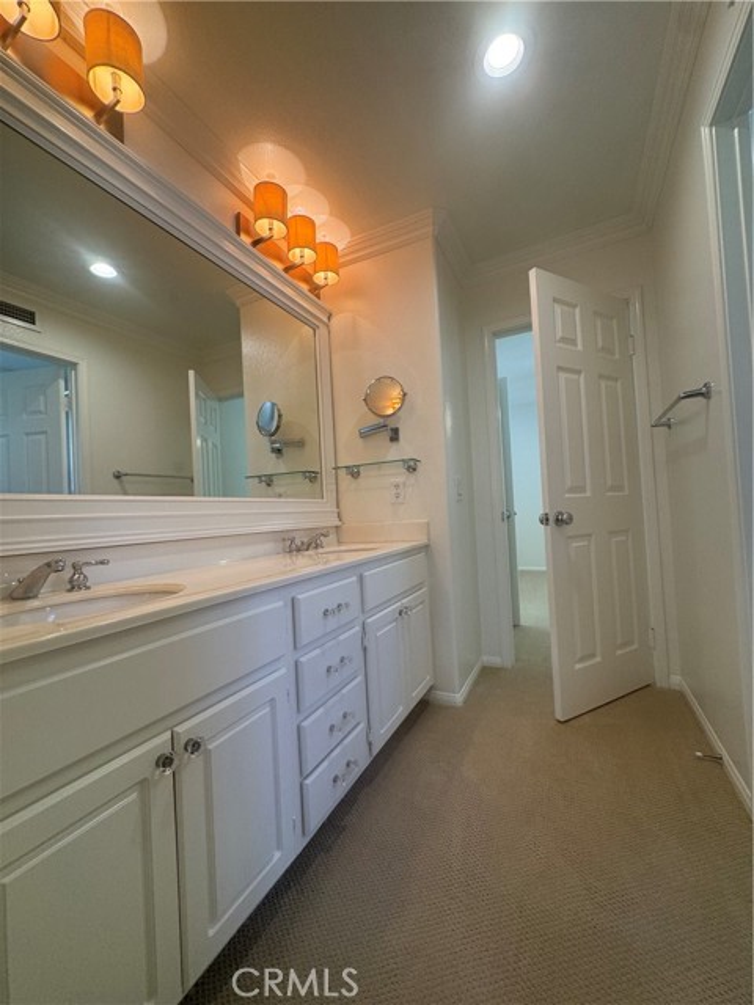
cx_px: 377
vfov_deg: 102.1
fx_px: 407
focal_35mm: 14
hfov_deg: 85.7
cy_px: 502
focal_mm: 2.22
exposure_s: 1/120
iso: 100
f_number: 2.2
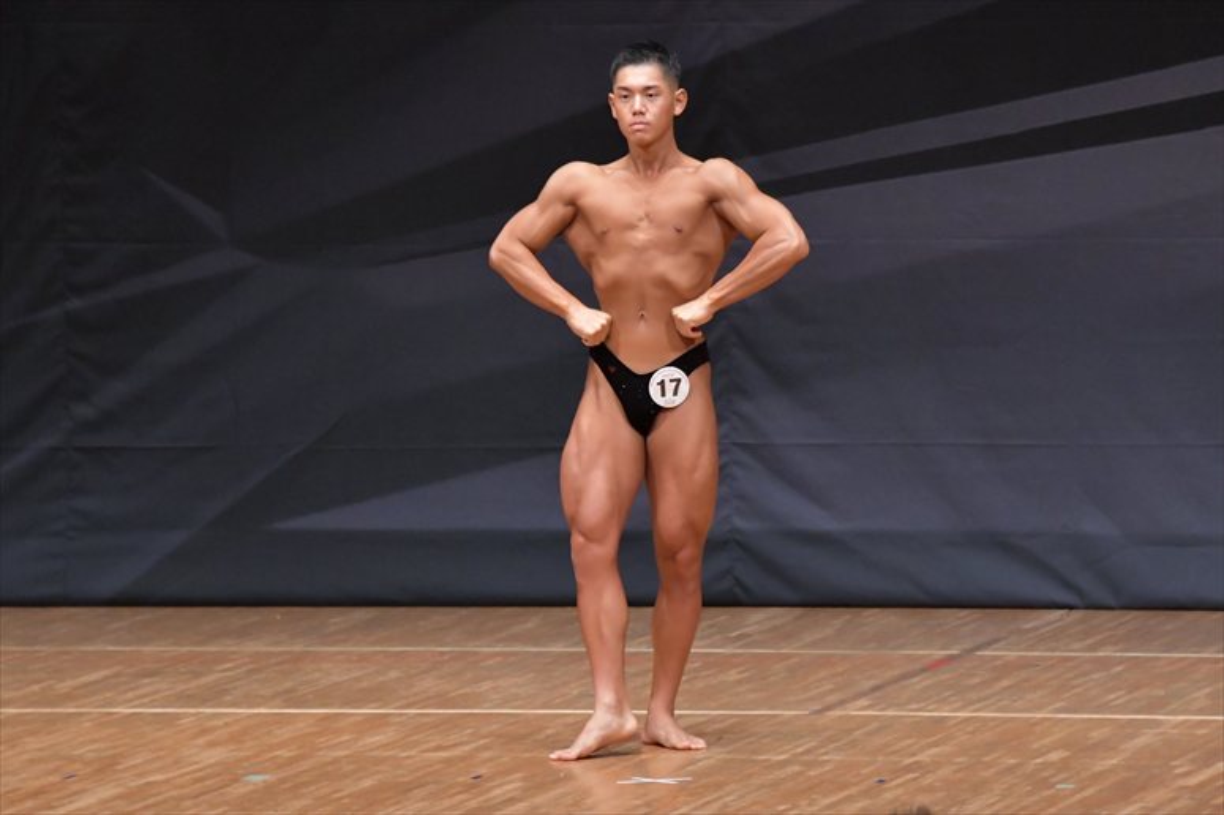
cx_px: 612
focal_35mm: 285
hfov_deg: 7.2
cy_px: 408
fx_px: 9685
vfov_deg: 4.8
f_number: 5.6
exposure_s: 1/400
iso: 6400
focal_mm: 190
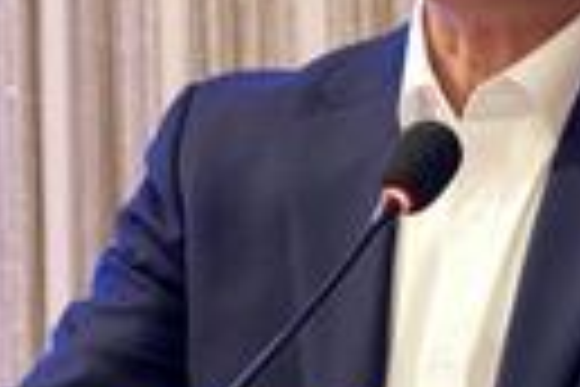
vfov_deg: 2.7
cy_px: 133
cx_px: 310
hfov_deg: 4.0
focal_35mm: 514
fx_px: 8280
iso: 800
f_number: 2.8
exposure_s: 1/40
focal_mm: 55
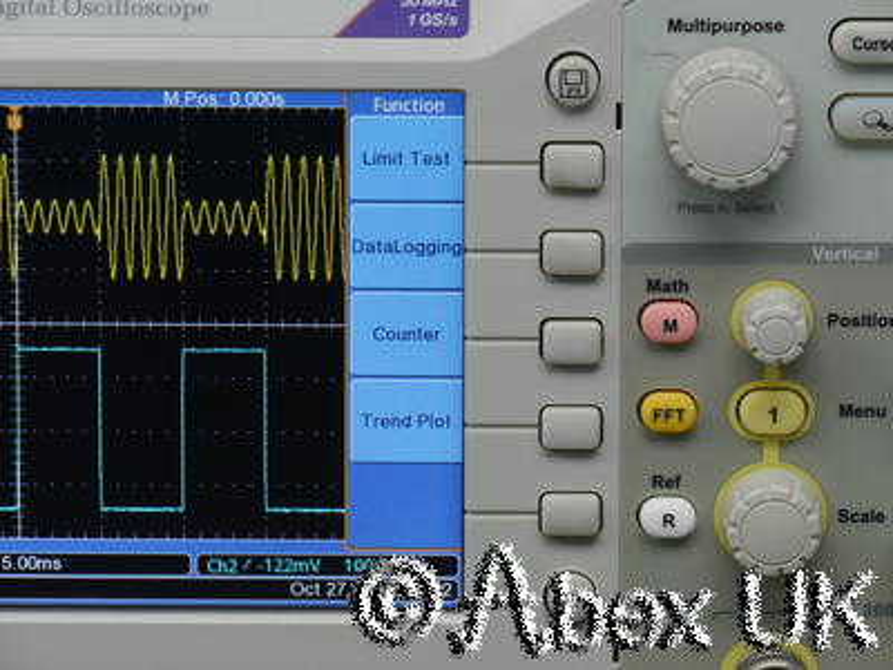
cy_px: 335
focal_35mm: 260
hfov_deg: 7.6
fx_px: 6707
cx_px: 446
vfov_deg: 5.7
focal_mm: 130
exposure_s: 1/15
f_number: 11
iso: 400
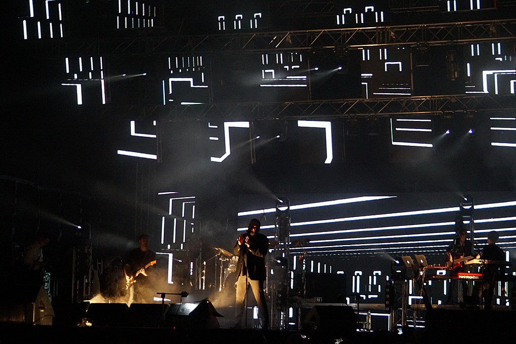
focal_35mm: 82
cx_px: 258
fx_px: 1182
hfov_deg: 24.6
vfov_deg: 16.5
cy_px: 172
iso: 3200
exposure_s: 1/125
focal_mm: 55
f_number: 4.5
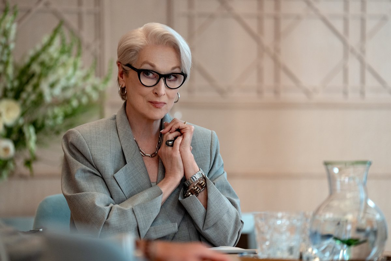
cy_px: 130
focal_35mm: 200
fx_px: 2172
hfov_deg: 10.3
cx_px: 196
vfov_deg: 6.9
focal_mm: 200
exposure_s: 1/500
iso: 1600
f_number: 2.8
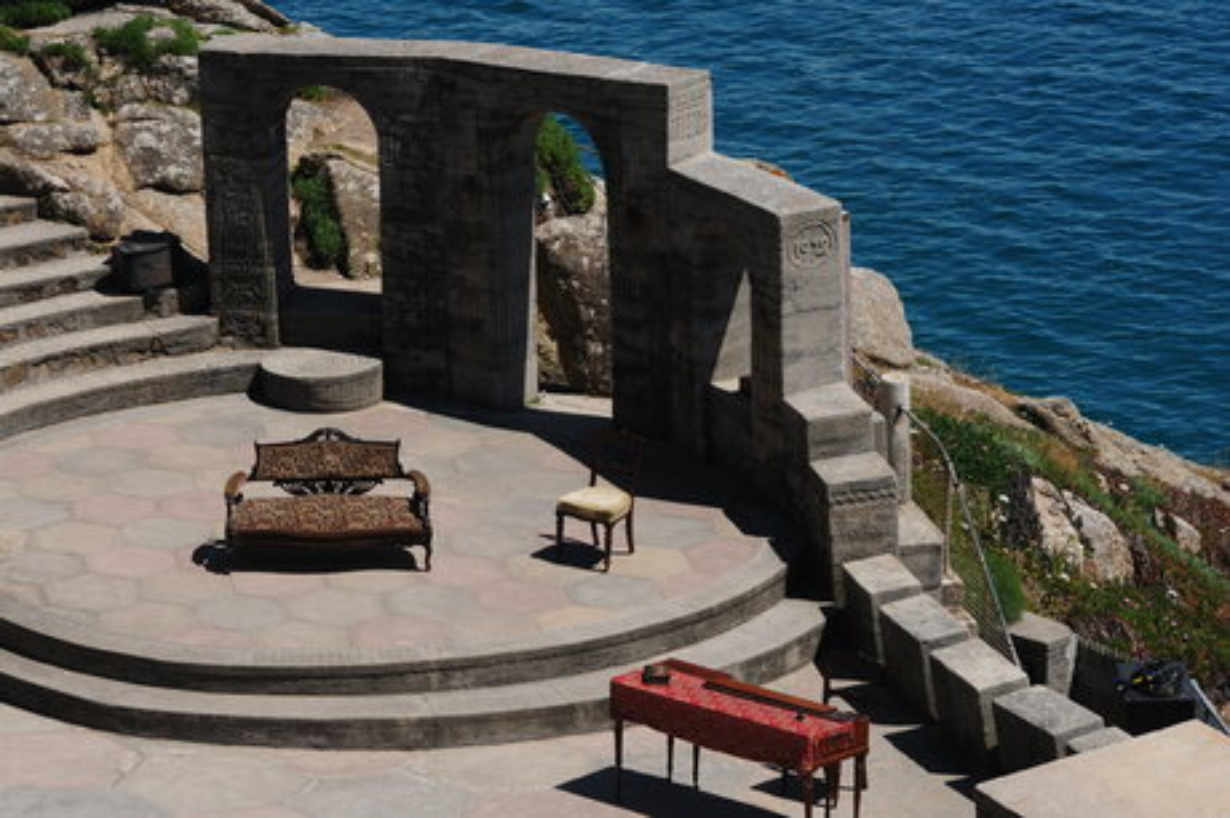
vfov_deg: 11.1
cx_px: 615
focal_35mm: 123
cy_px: 409
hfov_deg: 16.7
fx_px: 4199
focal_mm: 82
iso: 200
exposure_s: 1/2000
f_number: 5.6
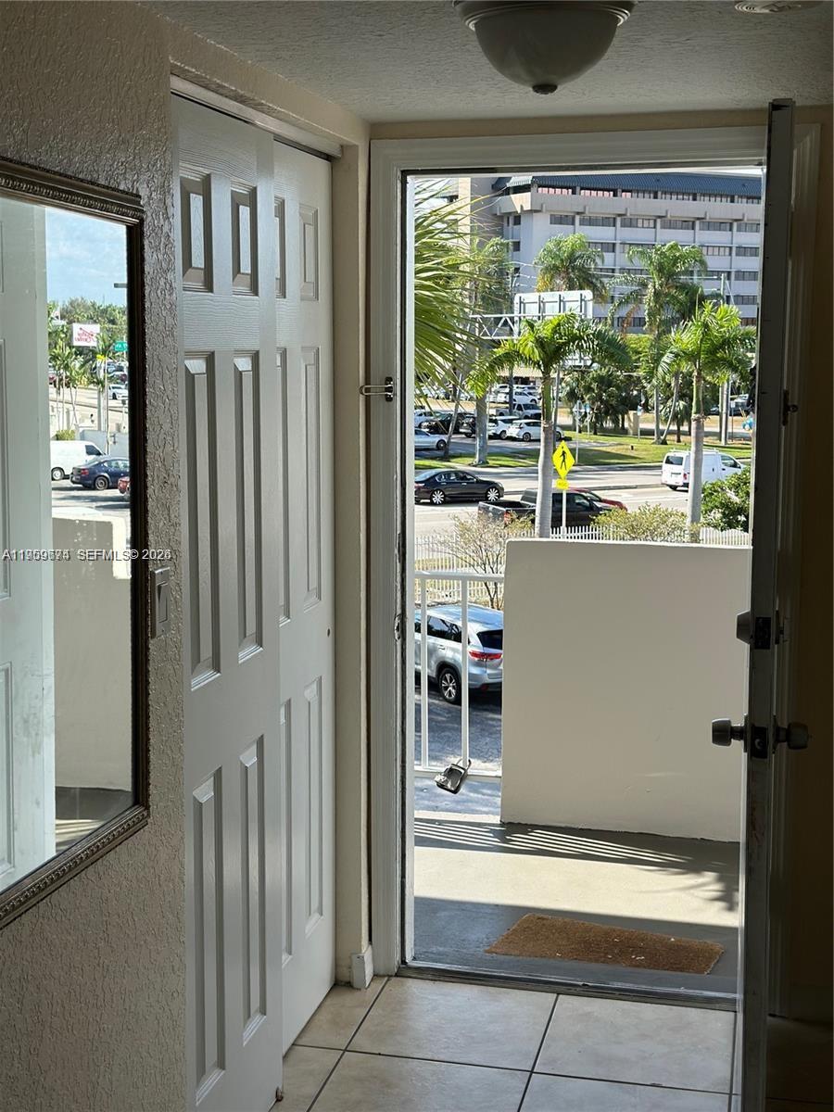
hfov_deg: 30.3
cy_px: 556
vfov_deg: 39.7
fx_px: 1542
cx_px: 417
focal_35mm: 48
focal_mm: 6.86
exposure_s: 1/1751
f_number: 1.78
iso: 80
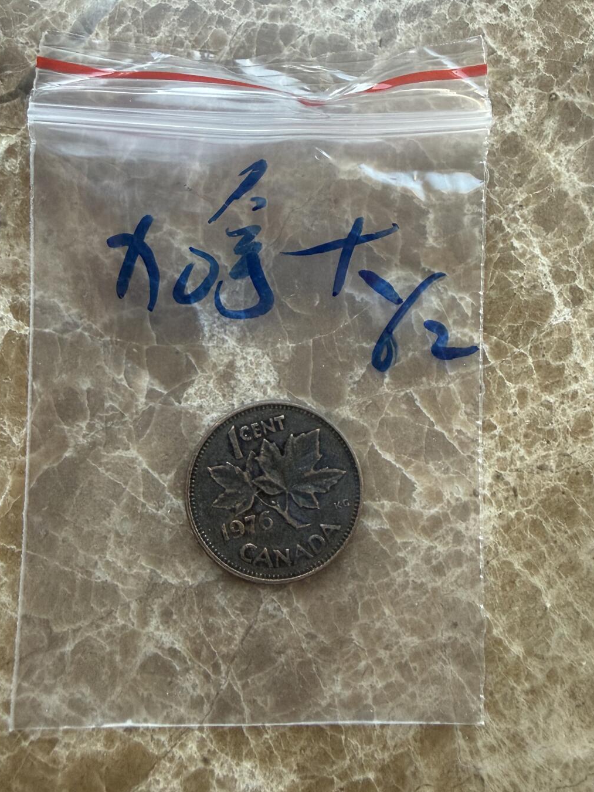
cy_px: 339
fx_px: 732
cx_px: 313
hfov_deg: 44.2
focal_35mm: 32
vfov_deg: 56.6
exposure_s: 1/99
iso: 160
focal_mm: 2.22
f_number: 2.2
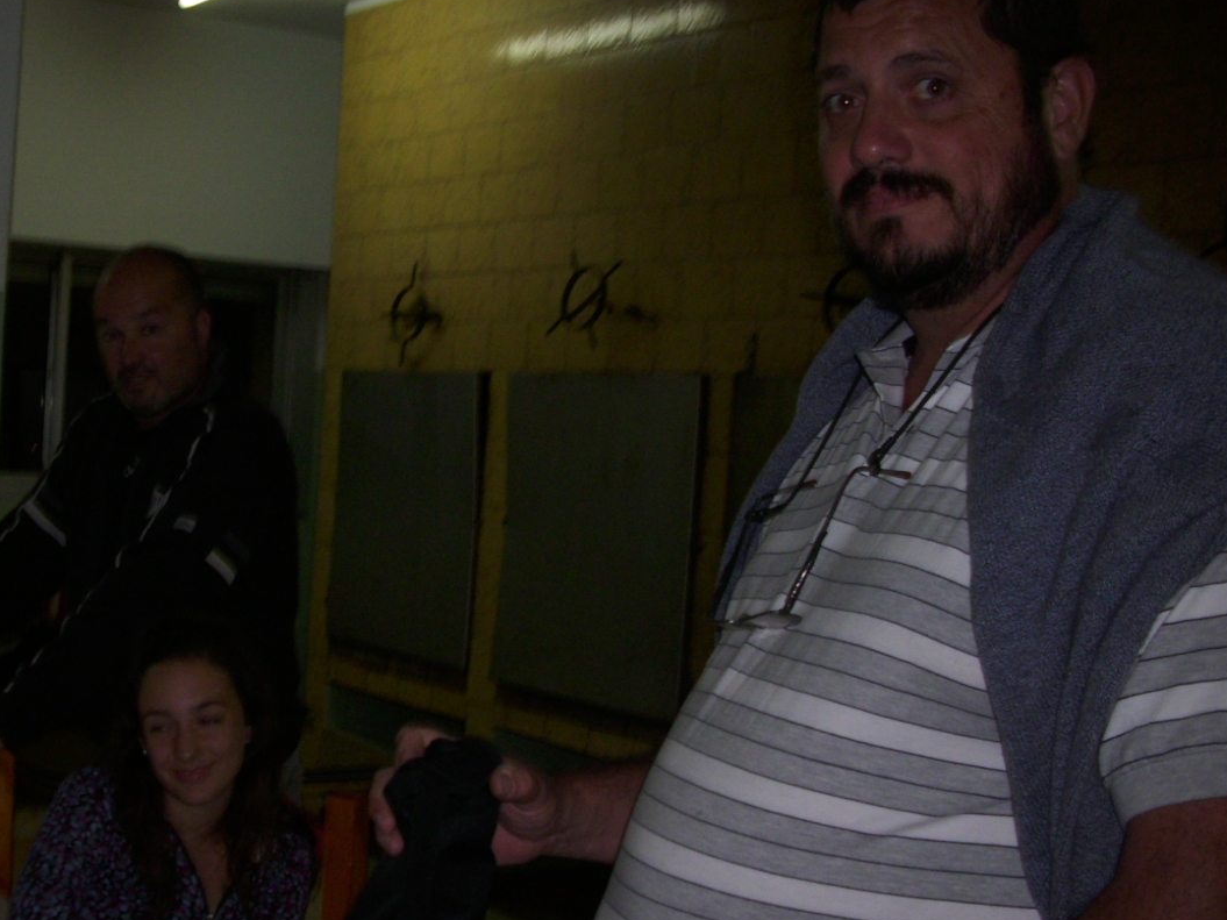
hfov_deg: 39.6
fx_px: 1666
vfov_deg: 30.7
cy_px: 591
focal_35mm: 47
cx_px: 351
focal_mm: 6.2
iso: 50
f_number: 2.8
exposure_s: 1/30
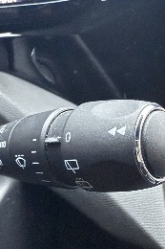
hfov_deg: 33.3
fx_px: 275
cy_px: 139
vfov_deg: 48.4
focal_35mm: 40
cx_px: 70
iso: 800
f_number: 2.2
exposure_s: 1/20
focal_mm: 2.22
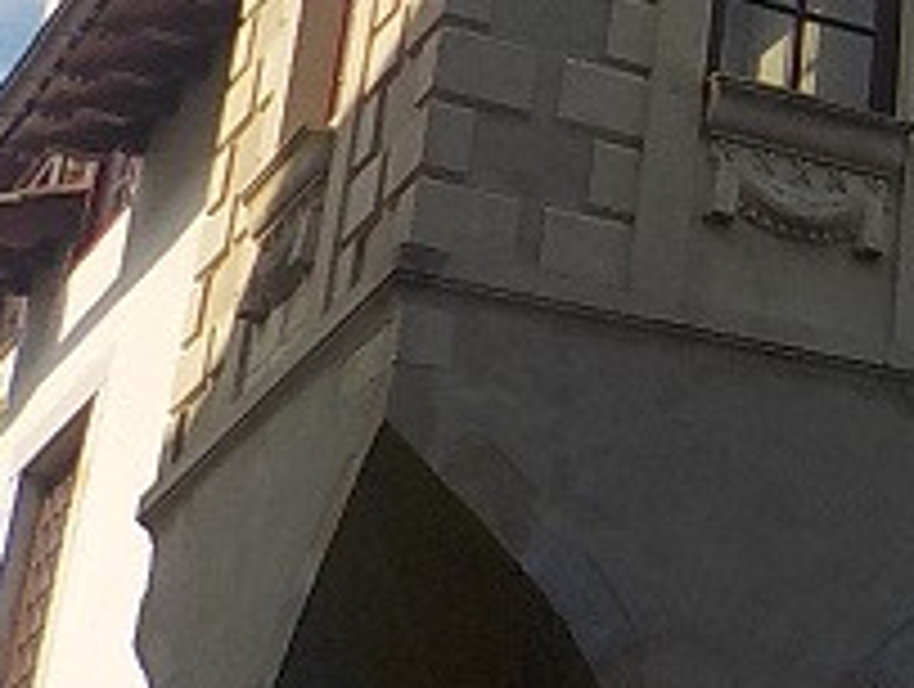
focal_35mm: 118
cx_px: 1751
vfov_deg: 12.3
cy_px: -108
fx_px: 3121
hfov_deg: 14.3
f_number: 3.3
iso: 125
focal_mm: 4.1
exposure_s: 1/1250
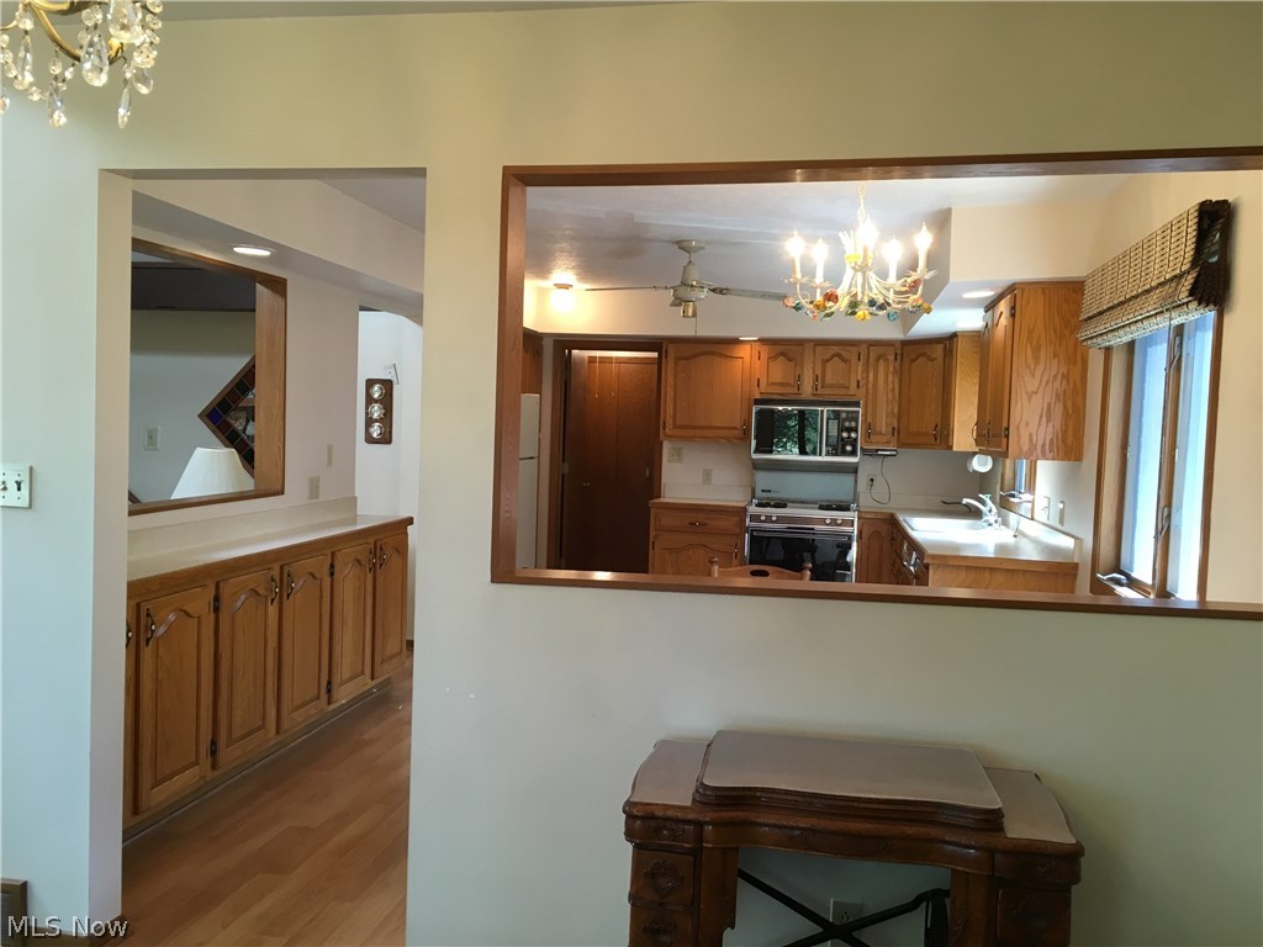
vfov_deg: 48.2
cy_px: 474
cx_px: 632
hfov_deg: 61.7
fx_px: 1058
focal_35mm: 29
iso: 50
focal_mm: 4.15
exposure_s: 1/30
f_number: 2.2
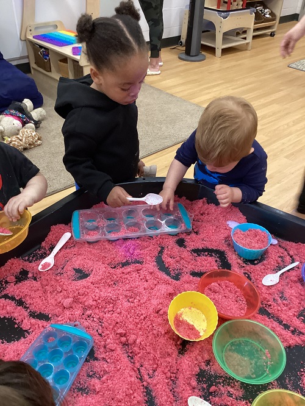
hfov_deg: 45.5
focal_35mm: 31
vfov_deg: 58.3
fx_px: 364
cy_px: 203
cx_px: 152
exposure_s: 1/50
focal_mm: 3.3
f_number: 2.4
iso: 250
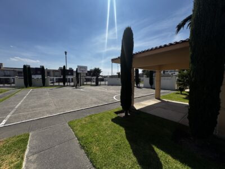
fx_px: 91
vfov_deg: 85.7
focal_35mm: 14
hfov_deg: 102.1
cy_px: 84
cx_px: 112
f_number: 2.2
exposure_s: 1/3106
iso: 50
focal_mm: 2.22
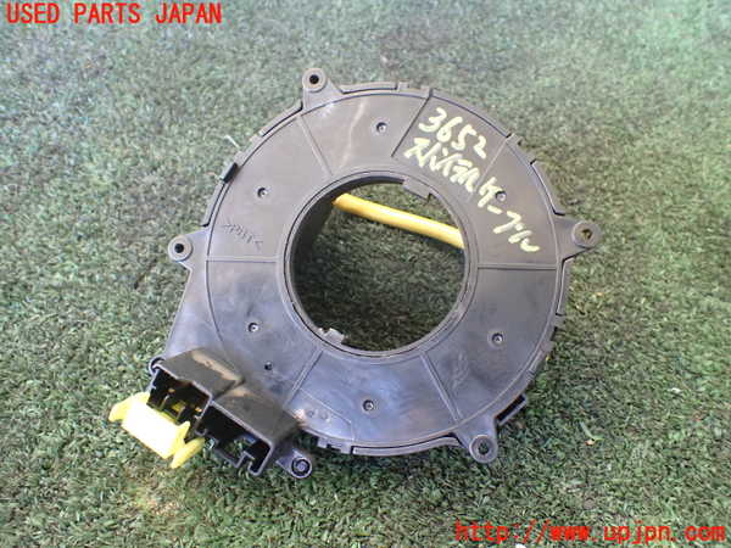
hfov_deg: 60.0
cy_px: 274
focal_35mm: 30
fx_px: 634
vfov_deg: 46.8
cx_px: 366
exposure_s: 1/60
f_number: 2.3
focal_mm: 5.4
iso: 800
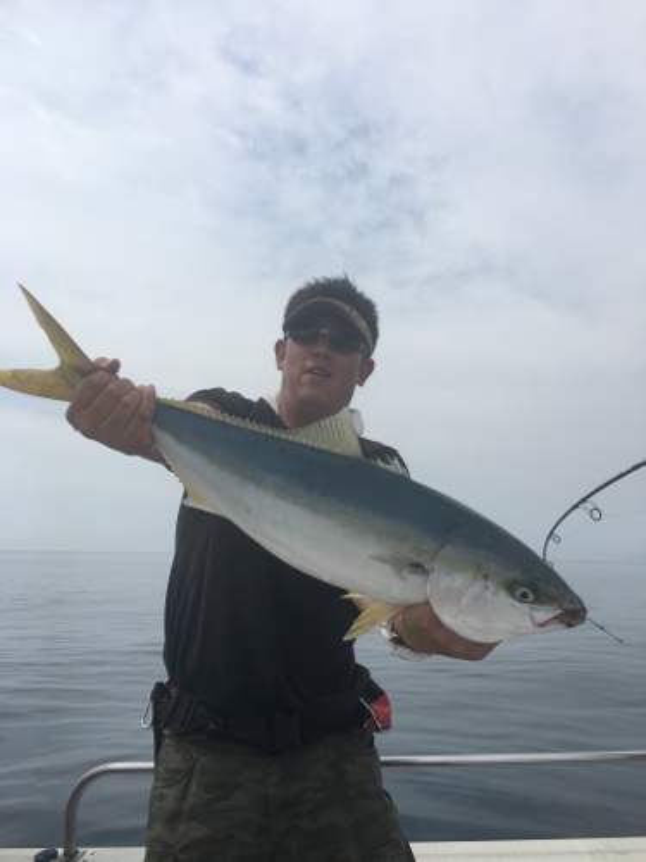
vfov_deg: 61.7
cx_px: 323
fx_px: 722
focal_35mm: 29
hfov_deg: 48.2
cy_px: 431
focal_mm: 4.15
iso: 25
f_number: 2.2
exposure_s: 1/2564
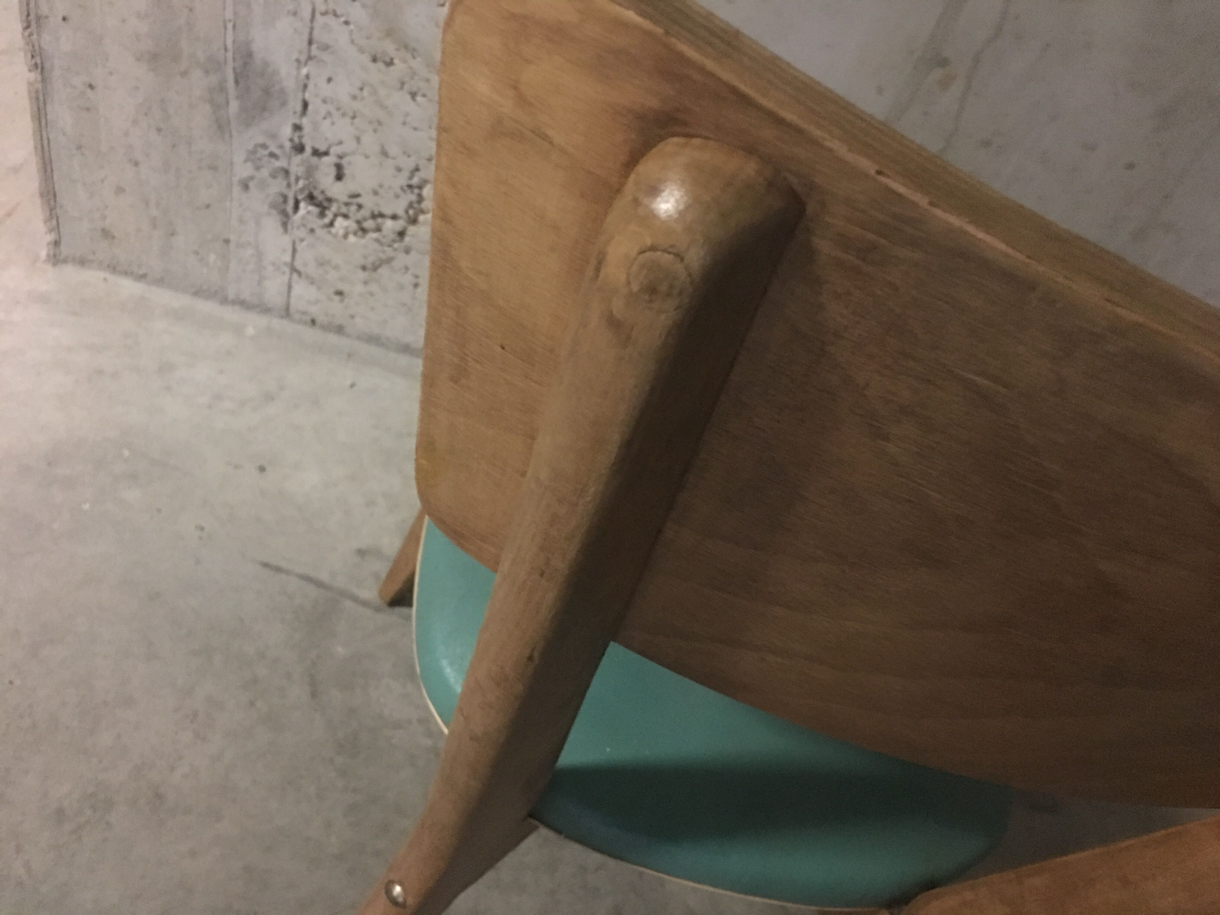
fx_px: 1022
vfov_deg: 48.2
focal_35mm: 29
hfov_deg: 61.7
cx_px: 610
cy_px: 458
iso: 200
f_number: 2.2
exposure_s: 1/4
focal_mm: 4.15
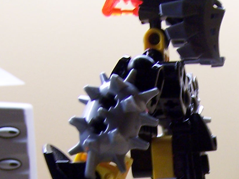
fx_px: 746
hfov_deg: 17.8
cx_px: 235
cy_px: 230
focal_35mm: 108
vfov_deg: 13.2
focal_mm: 6.3
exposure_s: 1/15
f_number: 2.8
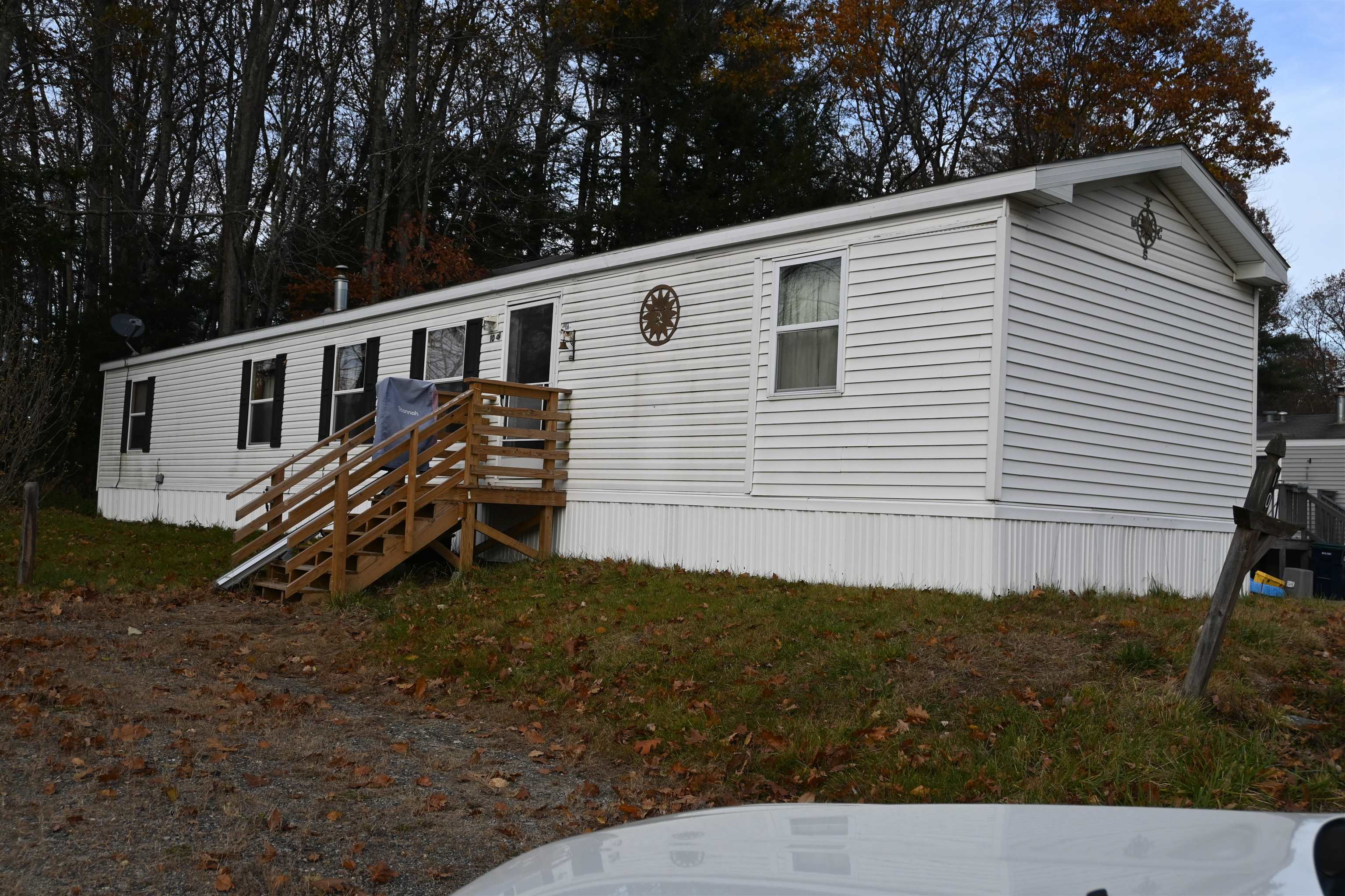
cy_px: 448
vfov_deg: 40.0
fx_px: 1233
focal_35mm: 33
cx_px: 672
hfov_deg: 57.2
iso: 180
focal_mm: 22
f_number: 5.6
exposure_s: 1/250
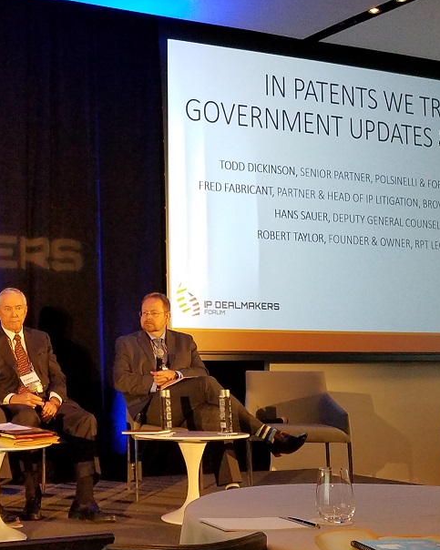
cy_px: 259
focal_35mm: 42
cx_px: 16
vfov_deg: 43.8
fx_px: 684
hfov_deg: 33.1
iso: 200
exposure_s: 1/60
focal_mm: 4.2
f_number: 1.7
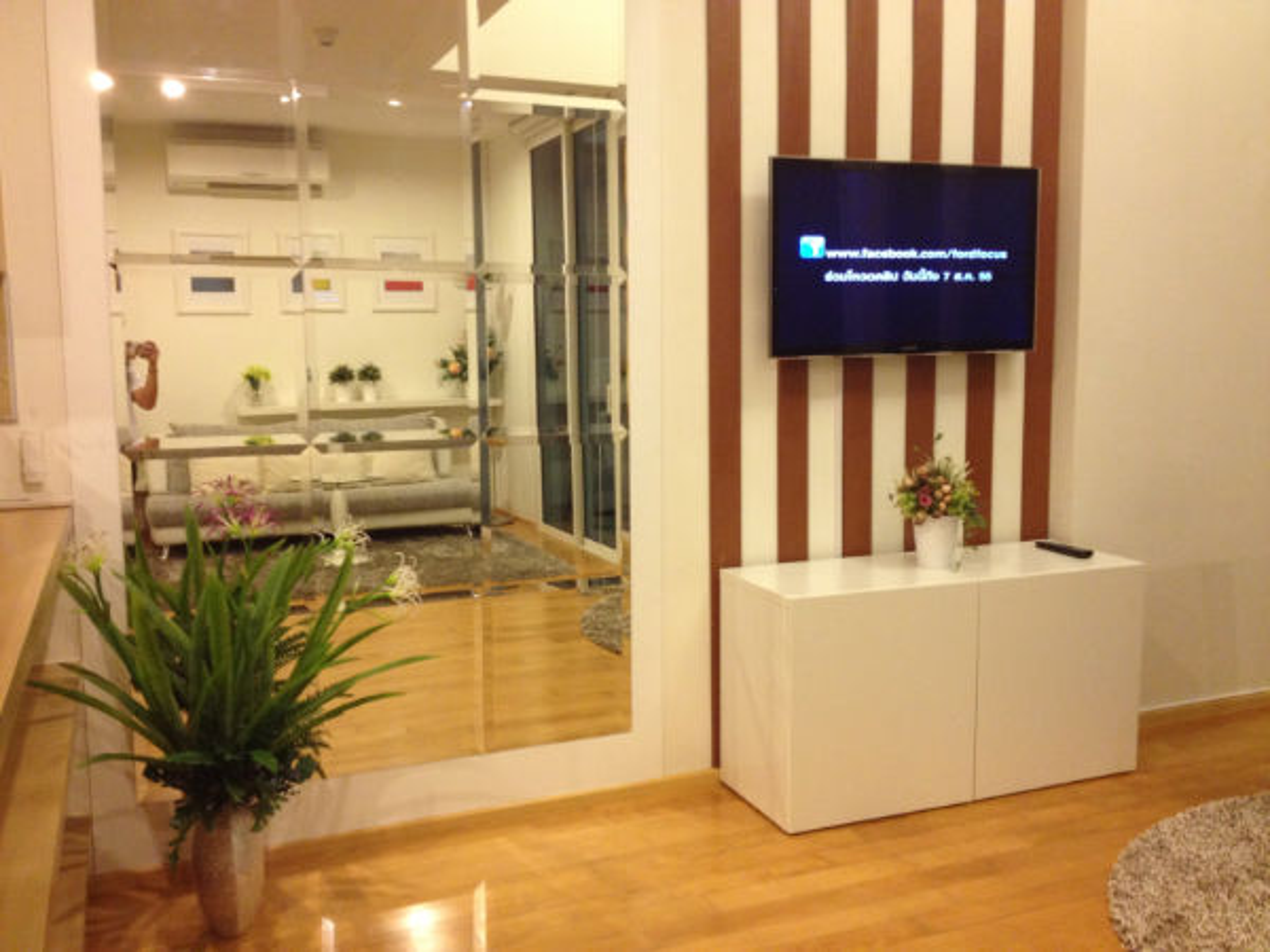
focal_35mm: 35
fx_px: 1284
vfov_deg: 40.7
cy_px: 476
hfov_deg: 52.6
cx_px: 635
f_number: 2.4
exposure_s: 1/20
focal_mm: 4.28
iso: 250
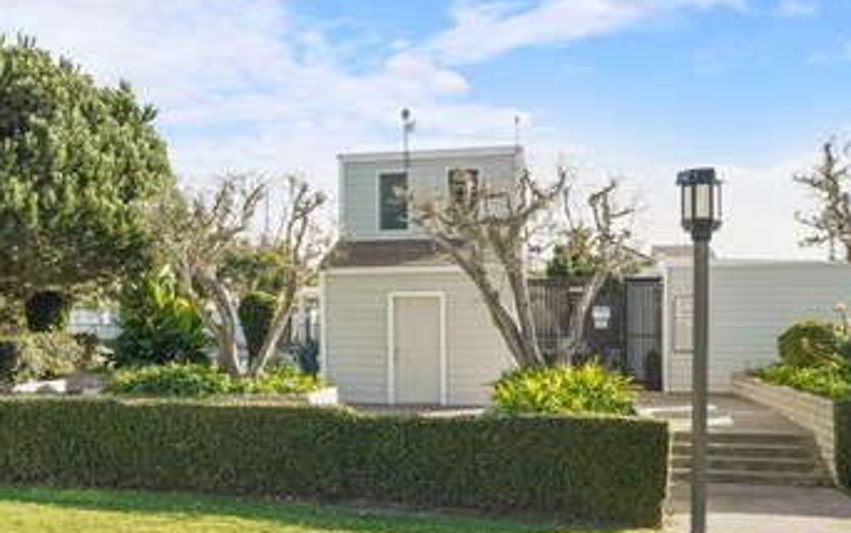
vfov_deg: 31.8
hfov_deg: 48.3
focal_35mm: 40
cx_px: 276
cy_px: 339
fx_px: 928
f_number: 8
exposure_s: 1/500
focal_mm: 21
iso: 1600
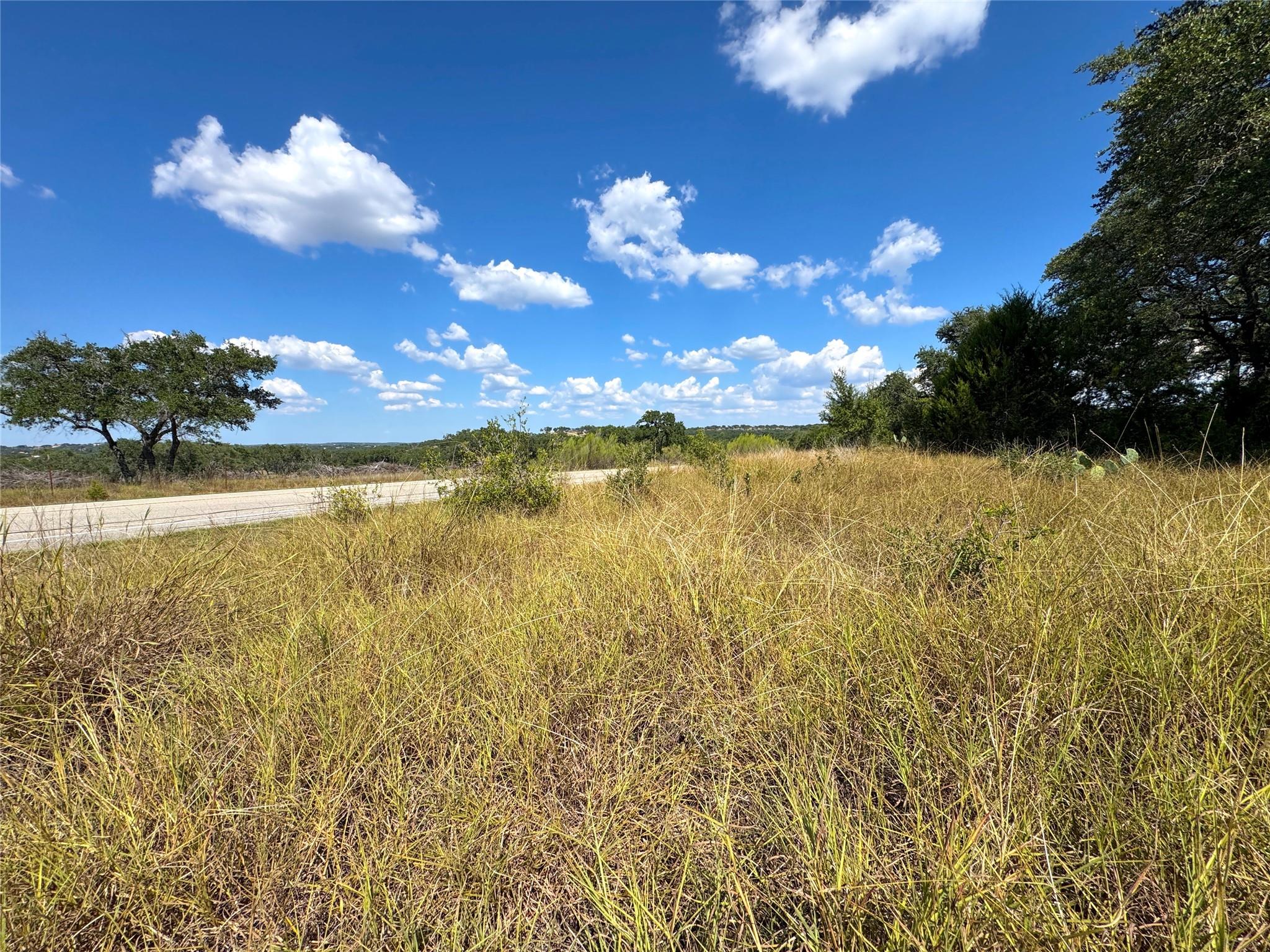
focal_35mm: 14
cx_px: 635
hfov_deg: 102.1
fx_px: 514
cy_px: 476
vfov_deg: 85.7
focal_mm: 2.22
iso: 50
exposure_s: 1/3106
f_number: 2.2
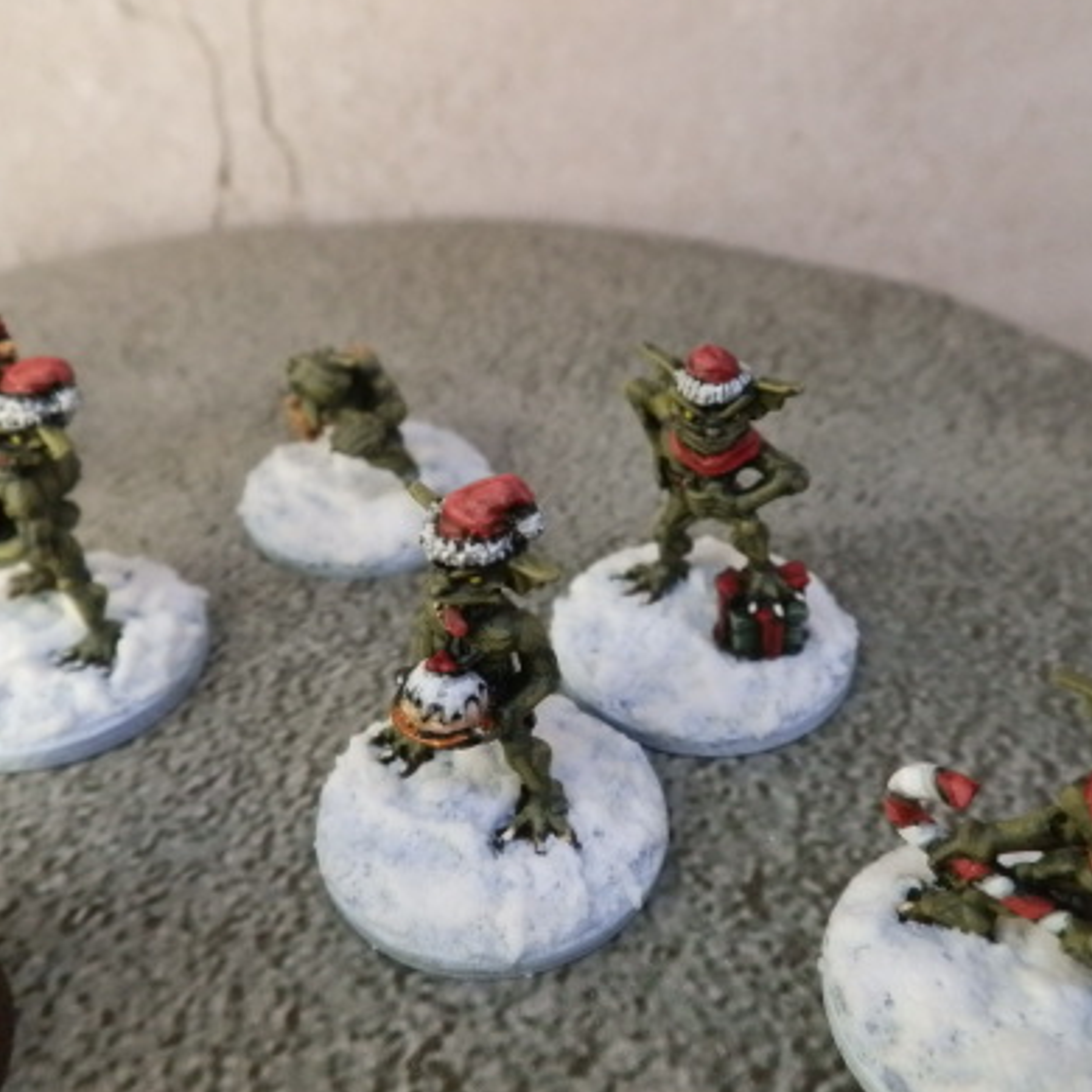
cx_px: 524
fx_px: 1213
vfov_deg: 48.4
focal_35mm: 34
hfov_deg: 48.4
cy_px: 540
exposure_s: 1/125
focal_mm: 5
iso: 400
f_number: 3.1
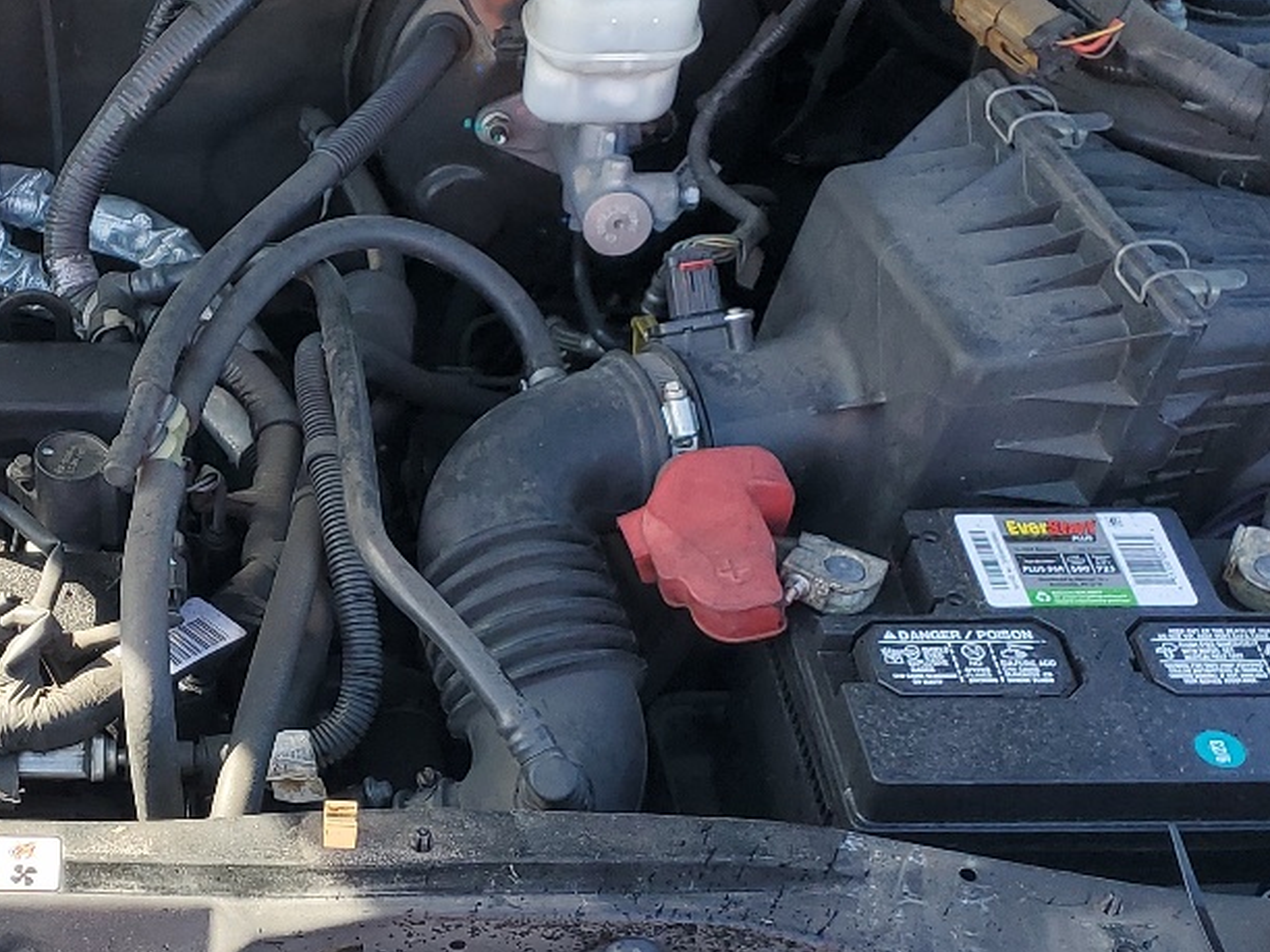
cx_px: 141
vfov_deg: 21.6
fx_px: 2495
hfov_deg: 27.6
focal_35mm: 68
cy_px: 545
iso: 50
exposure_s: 1/417
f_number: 1.5
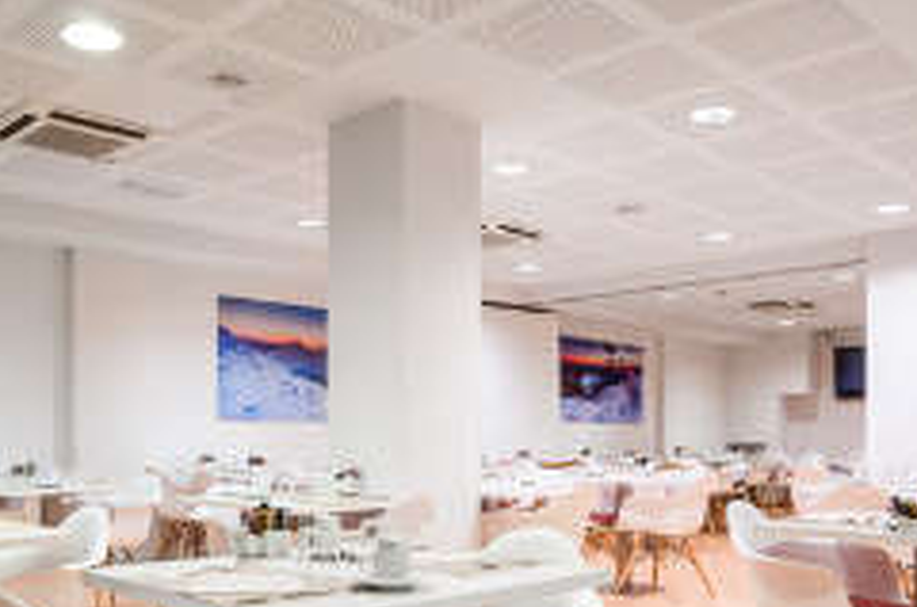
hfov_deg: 55.1
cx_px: 420
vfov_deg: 37.0
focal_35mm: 34
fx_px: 877
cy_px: 473
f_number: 11
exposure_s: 1/1.67
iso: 200
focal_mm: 11.5
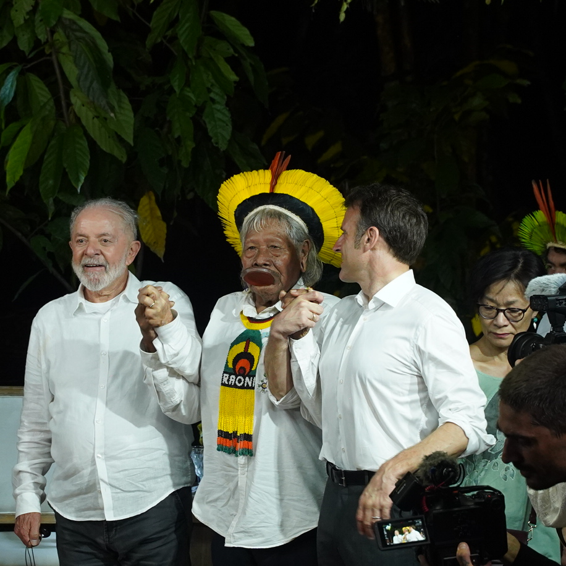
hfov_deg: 10.4
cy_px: 310
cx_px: 247
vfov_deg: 10.4
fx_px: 3108
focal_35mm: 168
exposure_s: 1/125
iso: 2500
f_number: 7.1
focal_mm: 75
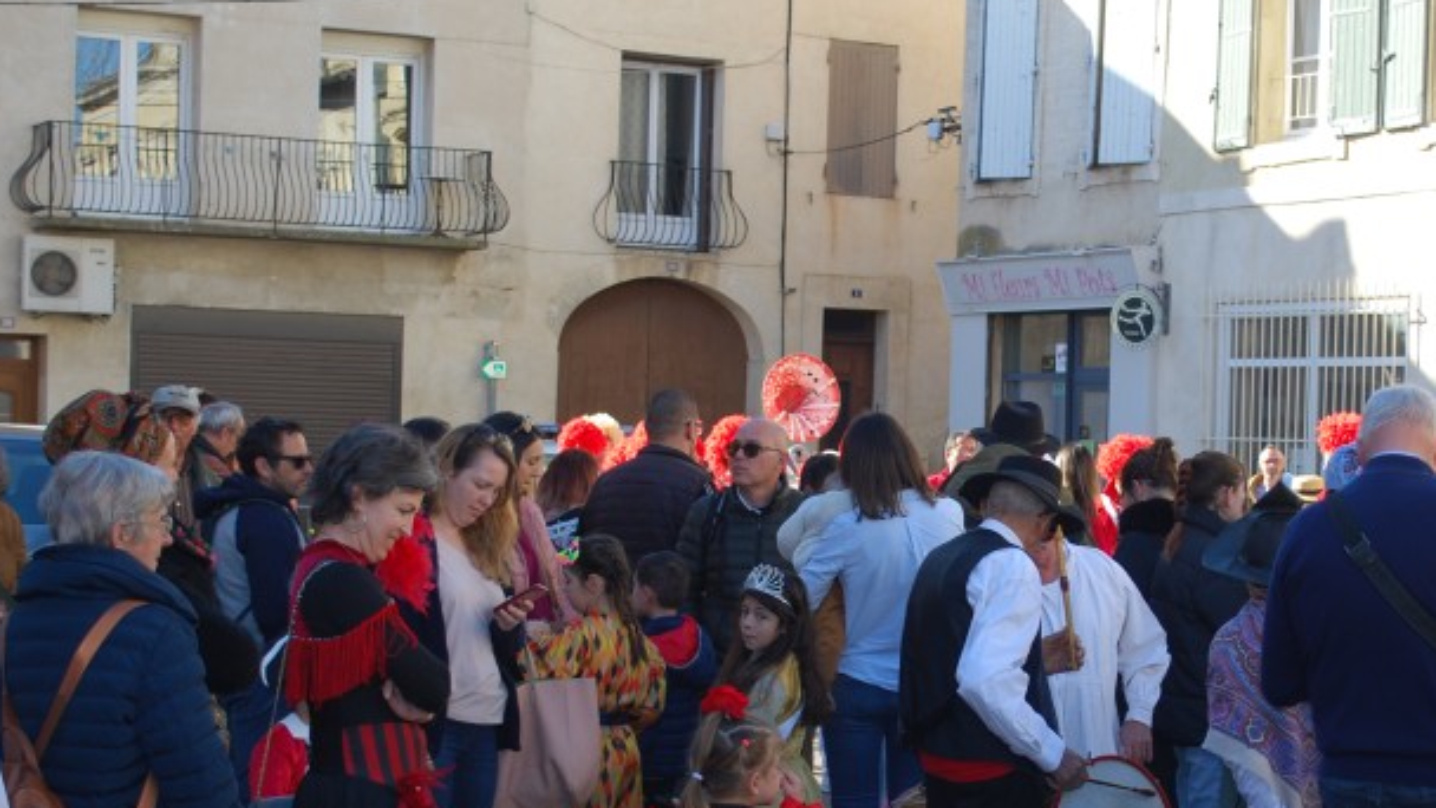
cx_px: 1000
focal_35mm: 74
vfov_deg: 16.3
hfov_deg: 28.3
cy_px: 513
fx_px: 2818
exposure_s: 1/125
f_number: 5
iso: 100
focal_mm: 32
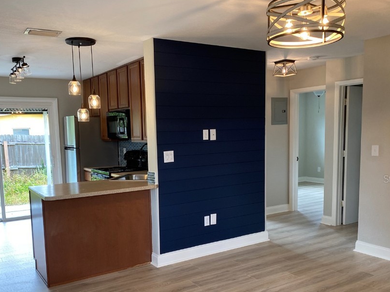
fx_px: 372
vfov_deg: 42.7
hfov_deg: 55.3
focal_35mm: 33
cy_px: 179
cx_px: 182
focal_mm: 4.25
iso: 100
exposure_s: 1/120
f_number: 1.8
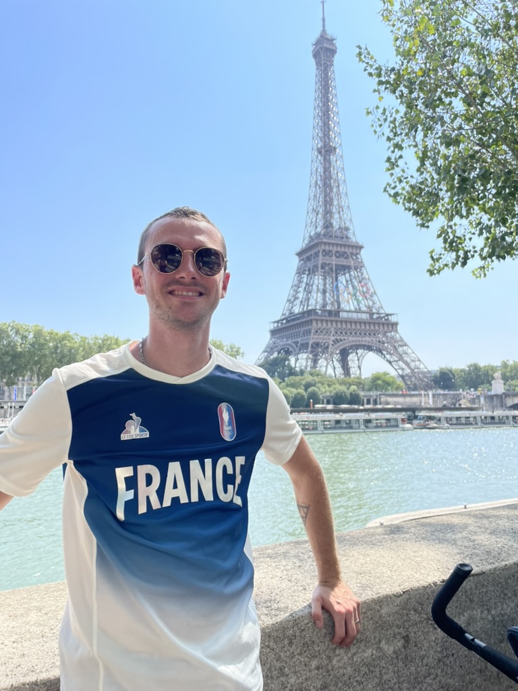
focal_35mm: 26
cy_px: 346
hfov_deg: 53.1
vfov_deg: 67.3
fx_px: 519
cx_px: 259
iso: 32
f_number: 1.6
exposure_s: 1/3401
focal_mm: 4.2
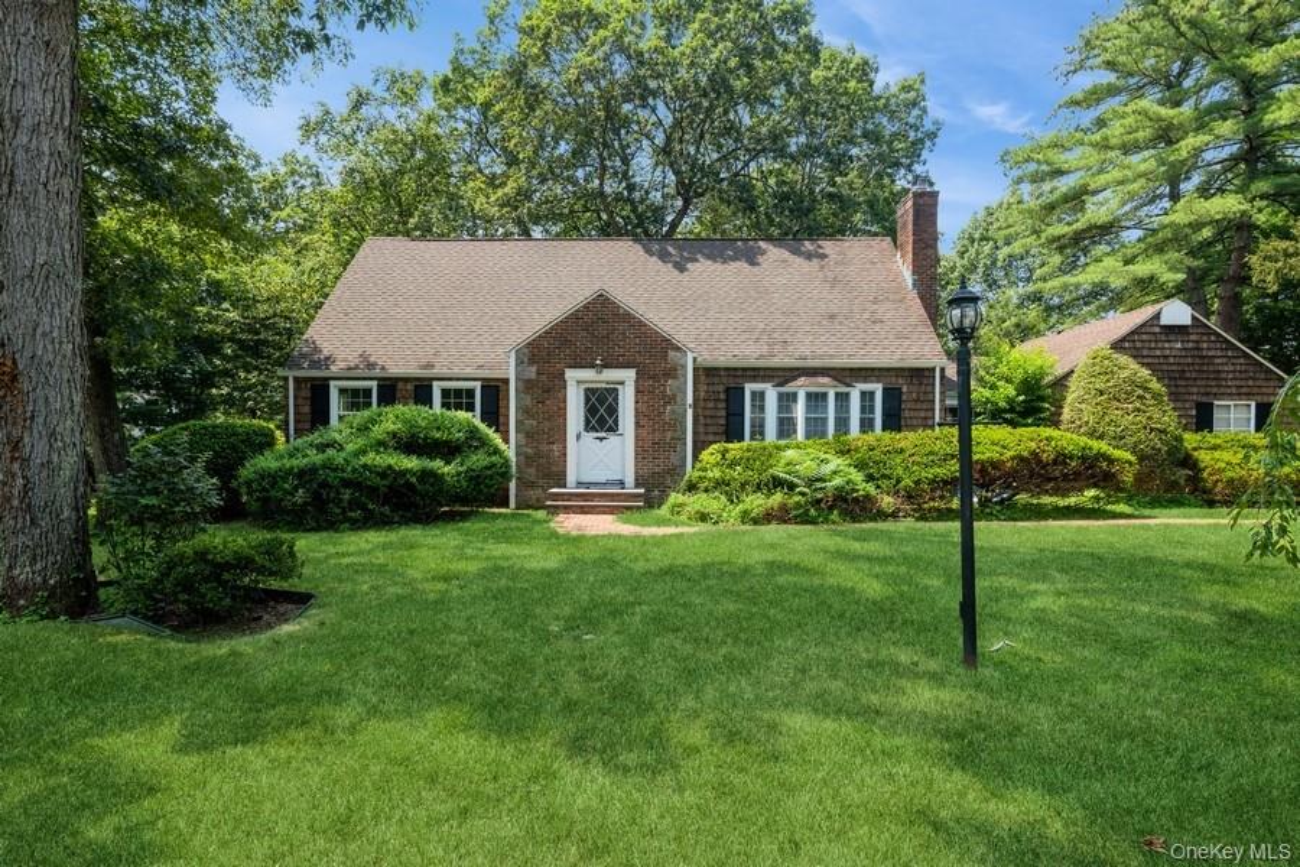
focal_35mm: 18
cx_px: 650
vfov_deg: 67.4
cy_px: 434
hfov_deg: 90.0
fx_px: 650
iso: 400
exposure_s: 1/200
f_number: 11
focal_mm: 18
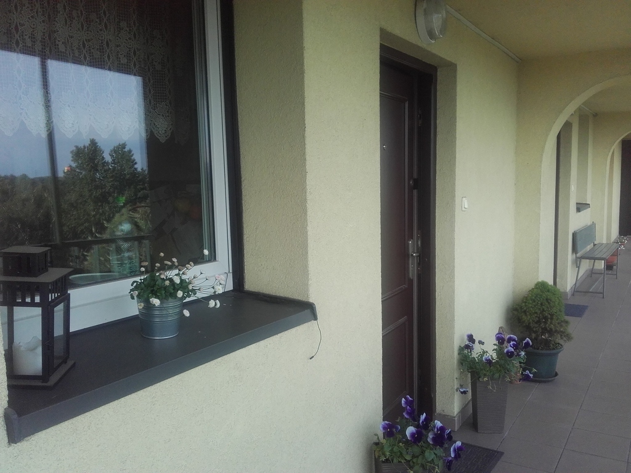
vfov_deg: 45.4
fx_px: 565
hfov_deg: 58.4
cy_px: 236
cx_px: 316
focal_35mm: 31
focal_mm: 3.3
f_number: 2.2
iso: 50
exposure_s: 1/250
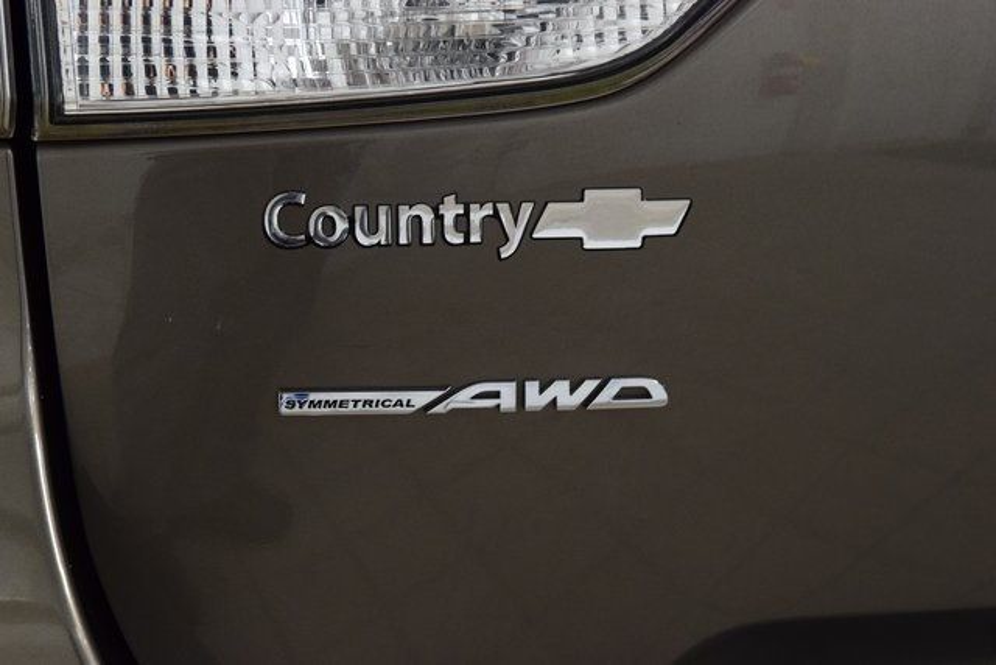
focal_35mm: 105
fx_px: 2905
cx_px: 498
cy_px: 332
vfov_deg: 13.0
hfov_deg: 19.5
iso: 1600
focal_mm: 70
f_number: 7.1
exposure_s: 1/30
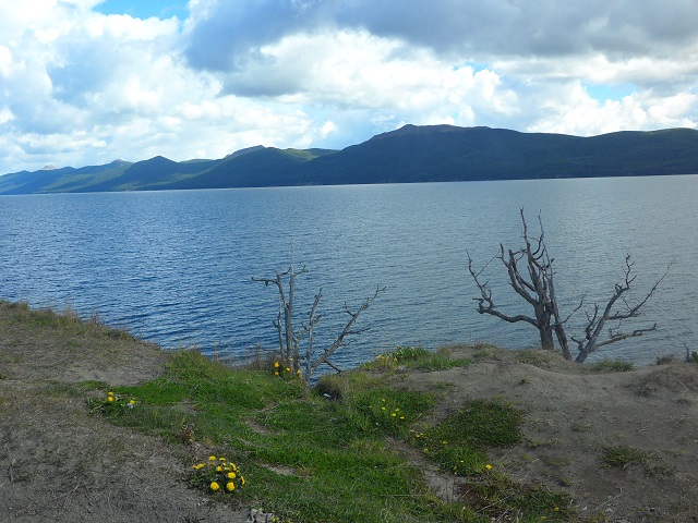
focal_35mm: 37
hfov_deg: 50.1
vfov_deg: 38.7
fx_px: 746
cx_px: 349
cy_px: 262
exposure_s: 1/500
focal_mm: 6.6
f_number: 4
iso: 80
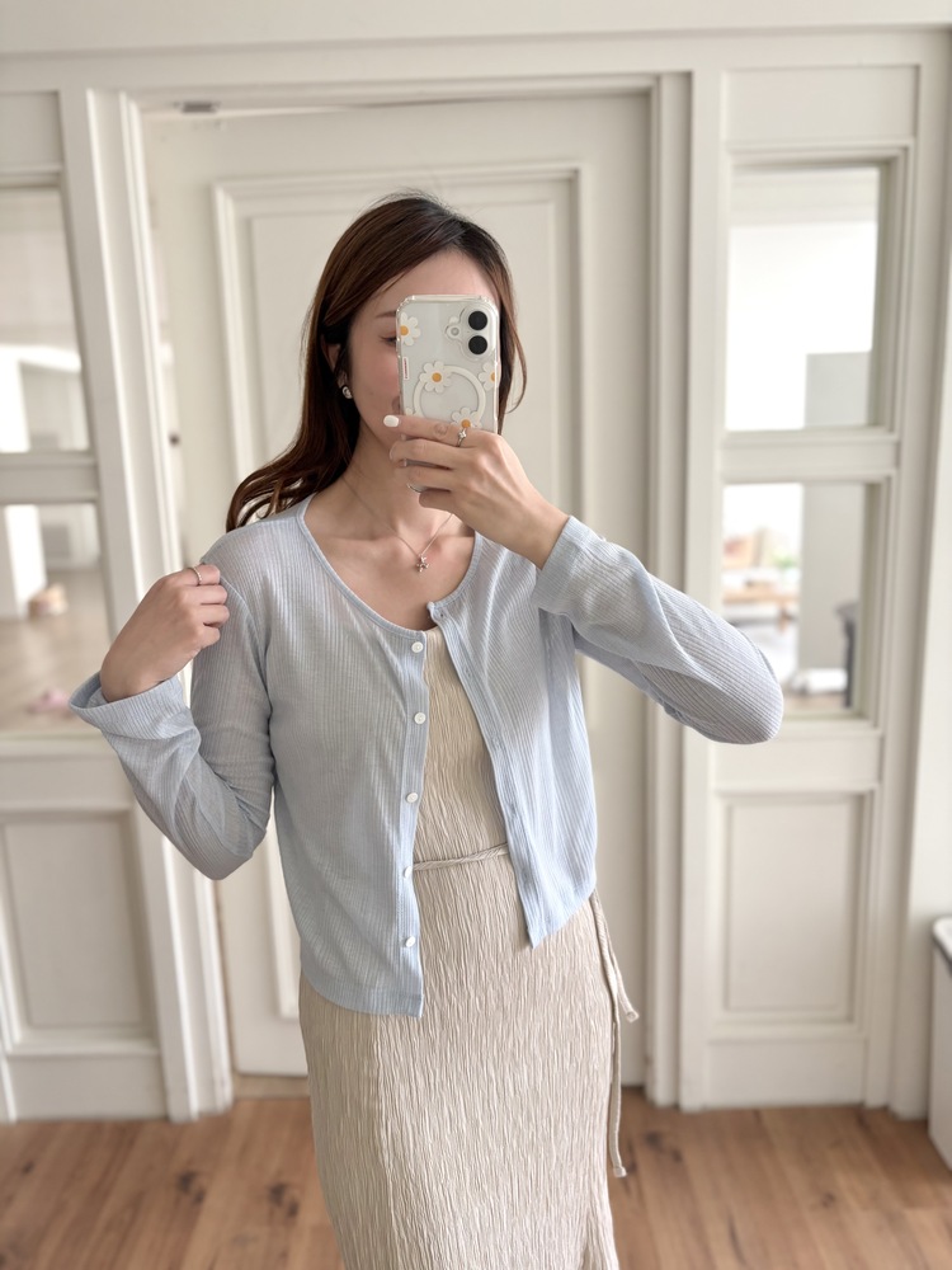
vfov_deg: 67.3
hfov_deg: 53.1
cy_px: 635
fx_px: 953
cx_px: 476
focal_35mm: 26
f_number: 1.6
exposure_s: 1/99
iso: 125
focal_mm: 5.96
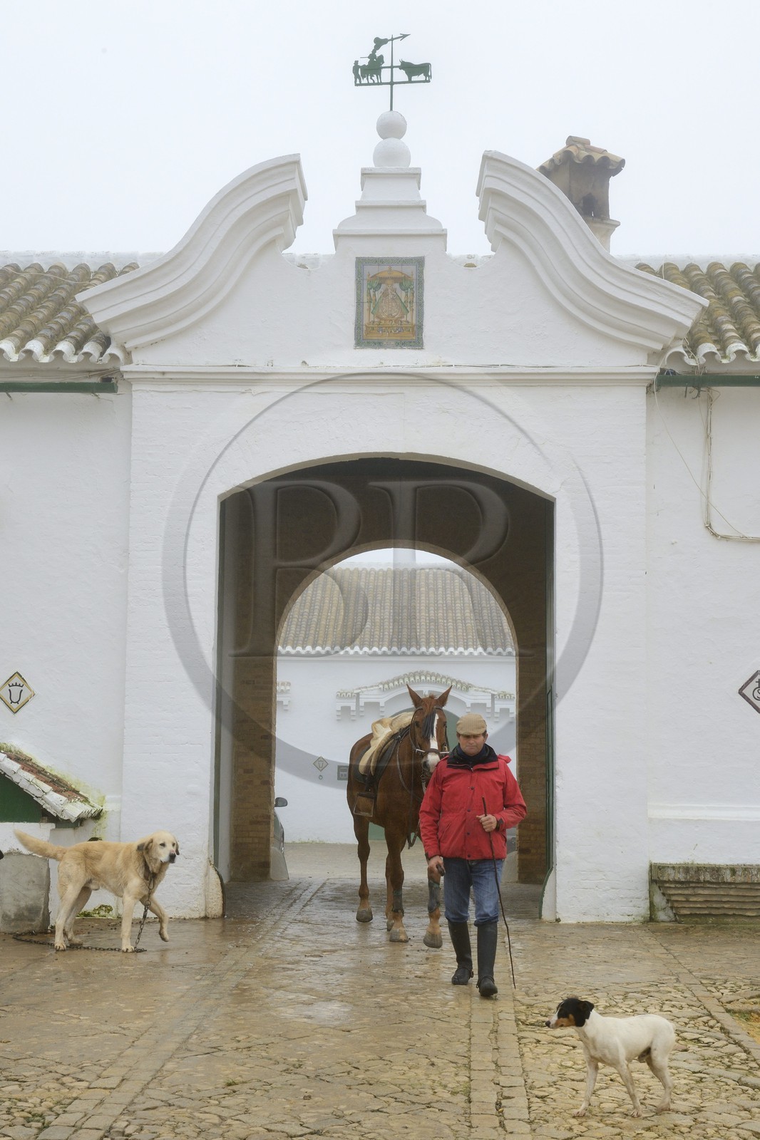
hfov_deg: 24.6
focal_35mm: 55
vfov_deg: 36.3
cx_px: 380
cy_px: 570
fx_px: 1742
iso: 800
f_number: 13
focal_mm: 55
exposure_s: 1/160
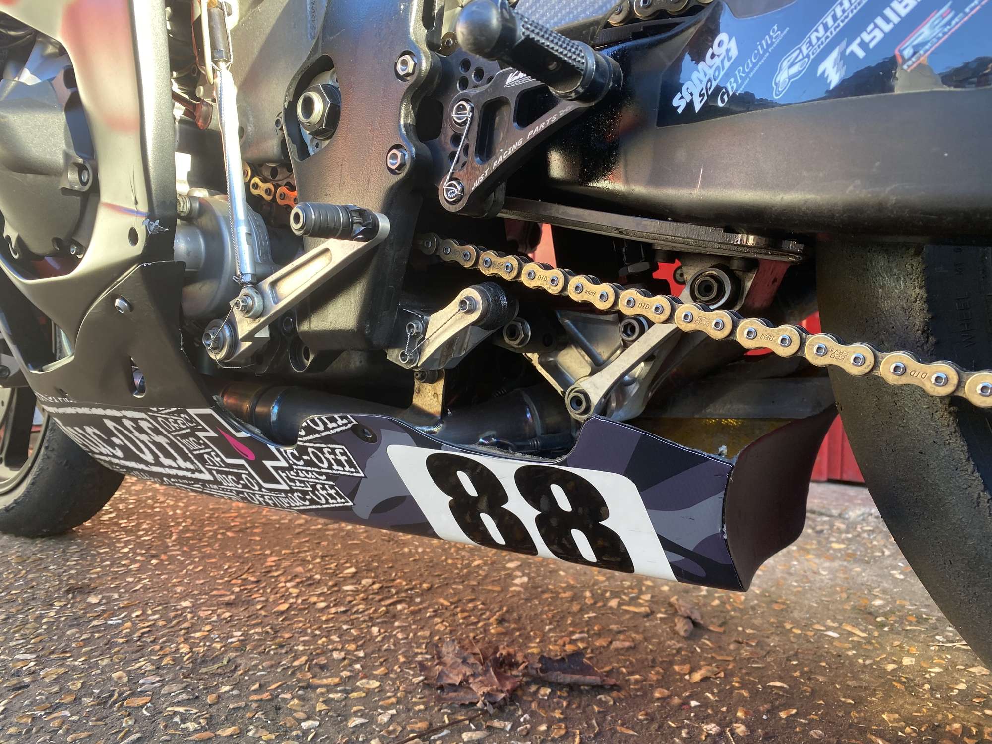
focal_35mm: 26
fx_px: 745
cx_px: 496
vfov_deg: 53.1
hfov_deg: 67.3
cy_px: 372
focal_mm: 4.25
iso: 80
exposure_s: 1/121
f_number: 1.8
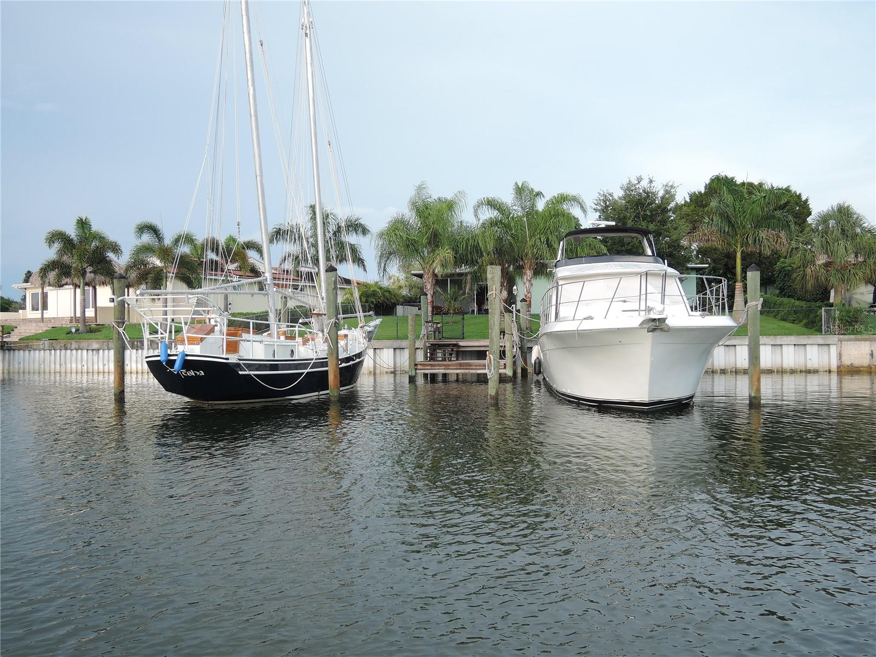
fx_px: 784
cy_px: 328
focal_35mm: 31
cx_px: 438
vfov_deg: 45.4
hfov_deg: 58.4
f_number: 3.2
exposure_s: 1/320
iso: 80
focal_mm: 6.6
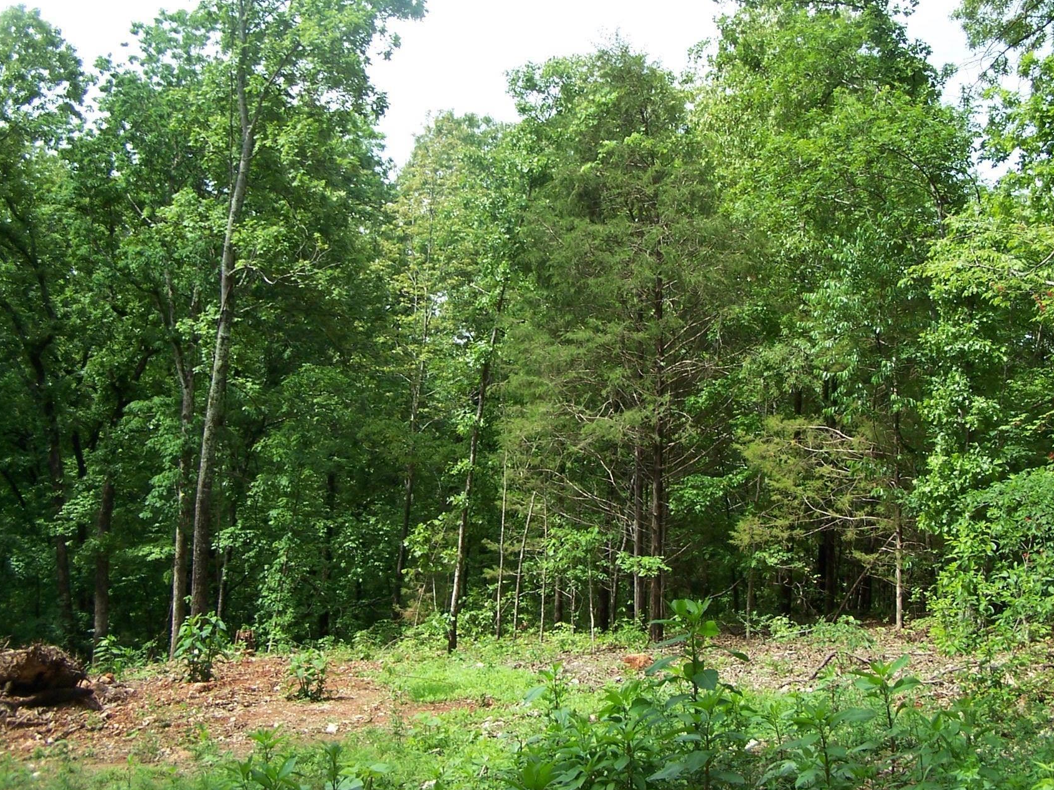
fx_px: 1401
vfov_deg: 31.4
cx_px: 634
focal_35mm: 46
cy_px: 316
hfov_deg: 41.0
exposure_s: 1/500
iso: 80
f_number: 2.8
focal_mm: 6.3
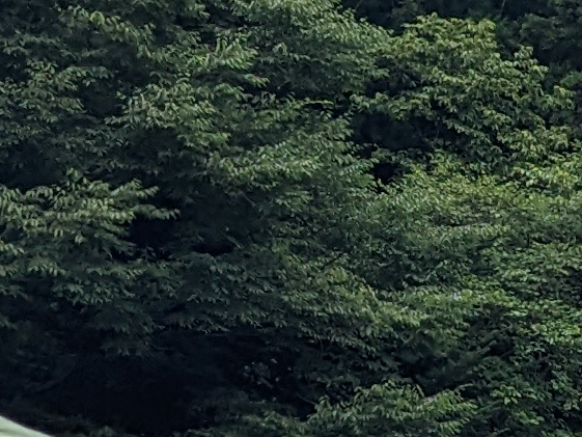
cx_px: 1163
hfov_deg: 9.5
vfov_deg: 7.4
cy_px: 863
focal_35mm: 194
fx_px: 3262
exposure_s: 1/3344
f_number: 1.73
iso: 64
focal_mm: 4.38
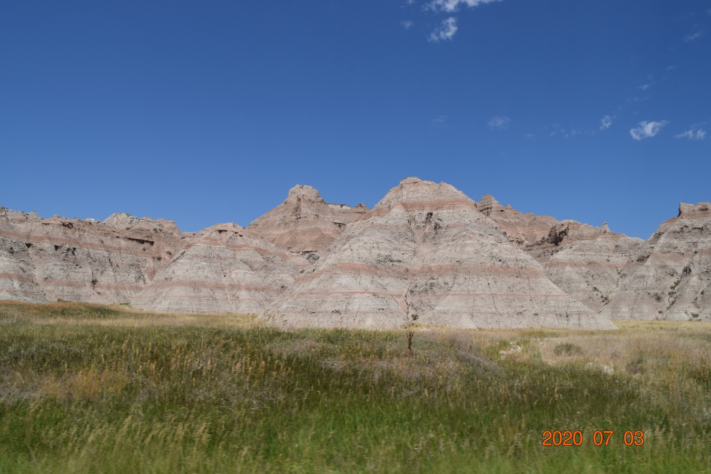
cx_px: 356
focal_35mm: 27
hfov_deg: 67.4
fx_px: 533
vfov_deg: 47.9
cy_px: 237
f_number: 11
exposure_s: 1/500
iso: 200
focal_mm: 18
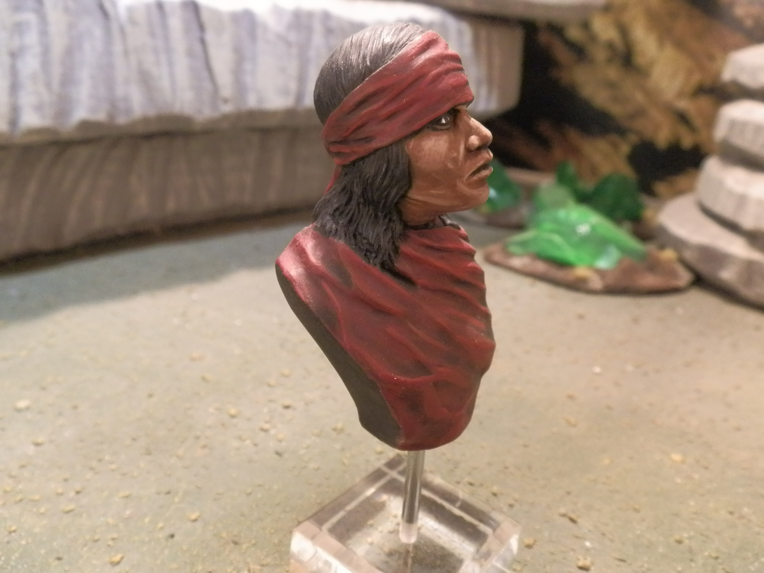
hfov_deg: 63.4
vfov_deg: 49.7
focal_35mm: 28
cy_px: 286
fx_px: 618
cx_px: 382
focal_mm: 5
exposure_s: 1/40
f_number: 3.1
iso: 400
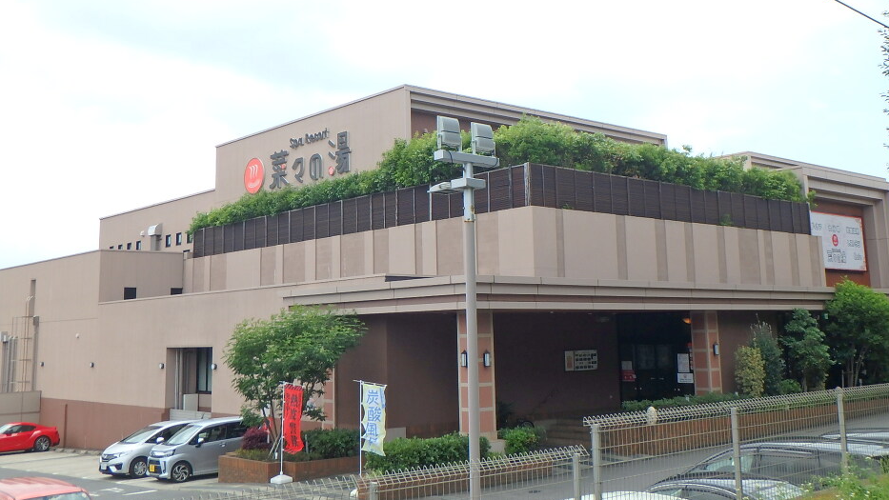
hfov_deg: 50.5
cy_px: 183
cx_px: 453
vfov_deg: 29.6
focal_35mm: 40
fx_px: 943
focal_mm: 6.4
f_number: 5
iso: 125
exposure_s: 1/320
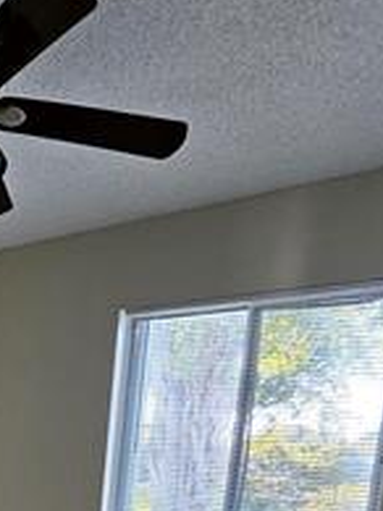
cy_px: 558
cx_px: -100
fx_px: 591
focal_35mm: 40
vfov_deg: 38.8
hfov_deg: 29.7
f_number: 2.2
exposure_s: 1/60
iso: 200
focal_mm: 1.7
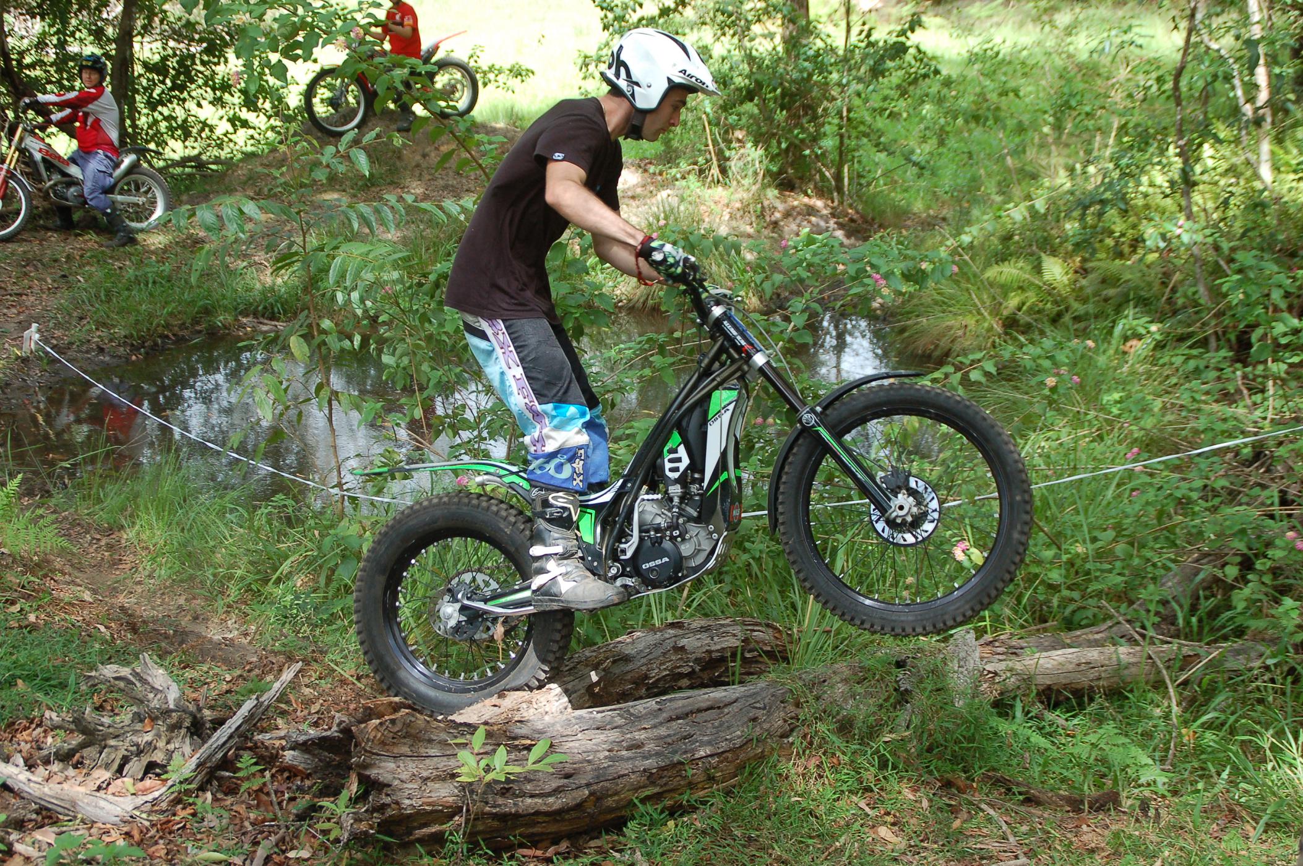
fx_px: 2061
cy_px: 433
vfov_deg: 23.7
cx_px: 652
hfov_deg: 35.1
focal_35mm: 57
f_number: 4.5
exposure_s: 1/500
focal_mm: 38
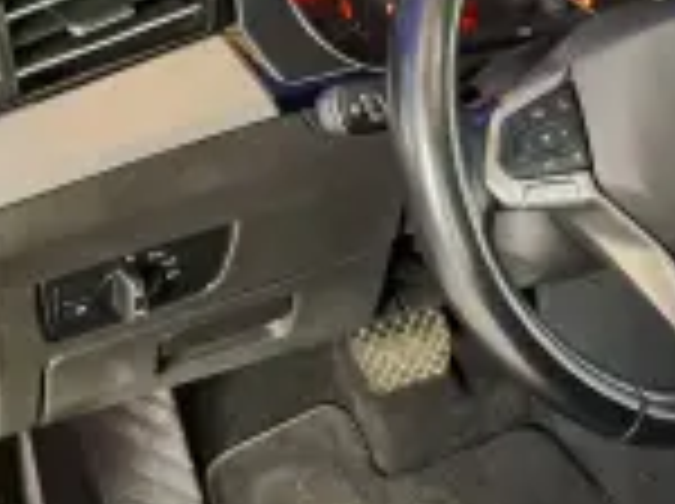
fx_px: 1265
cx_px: 603
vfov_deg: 22.5
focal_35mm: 65
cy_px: 266
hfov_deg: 28.7
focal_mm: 4
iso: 1600
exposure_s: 1/20
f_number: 1.8
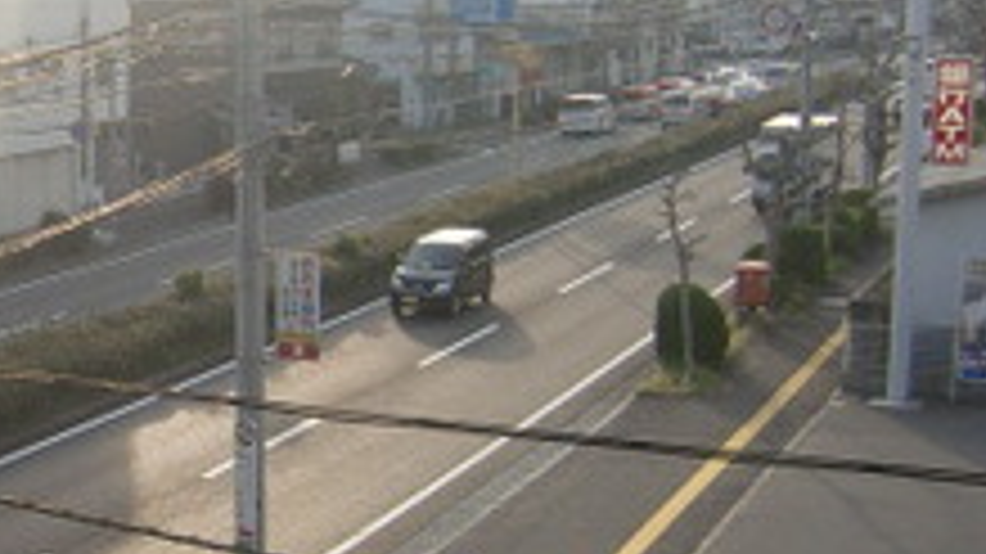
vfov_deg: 15.5
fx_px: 2039
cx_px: -126
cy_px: 315
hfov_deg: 25.1
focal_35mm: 78
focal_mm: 4.9
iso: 64
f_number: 2.6
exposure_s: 1/500
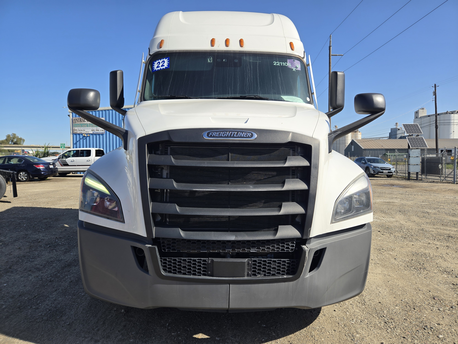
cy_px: 172
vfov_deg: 58.9
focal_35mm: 23
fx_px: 304
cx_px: 229
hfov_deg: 73.9
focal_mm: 5.4
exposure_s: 1/1672
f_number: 1.8
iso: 25
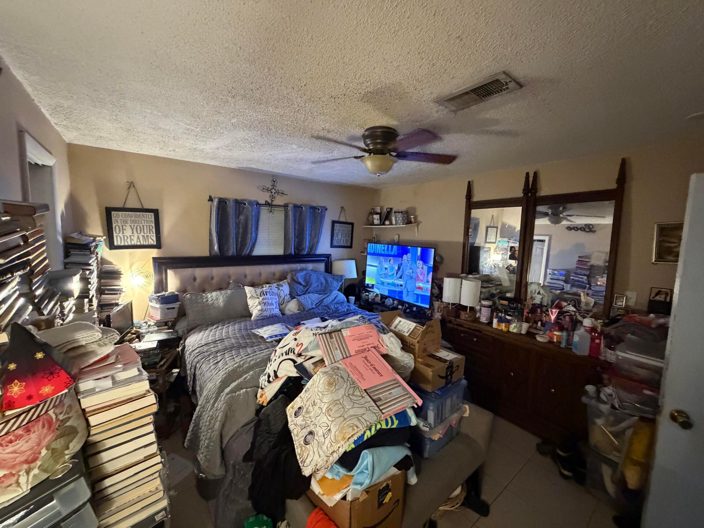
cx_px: 352
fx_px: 285
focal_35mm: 14
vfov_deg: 85.7
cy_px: 264
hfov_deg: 102.1
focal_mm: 2.22
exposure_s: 1/60
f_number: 2.2
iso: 1250
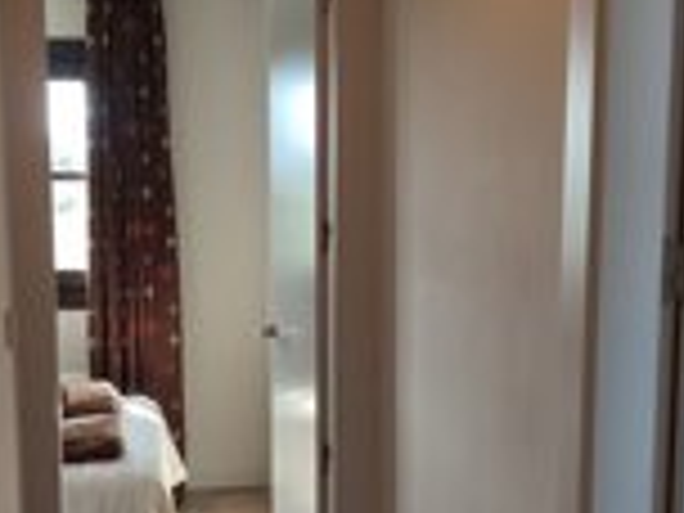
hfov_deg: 33.7
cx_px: 292
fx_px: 1126
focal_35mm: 57
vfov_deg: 25.4
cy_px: 369
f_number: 1.89
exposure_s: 1/50
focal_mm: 5.89
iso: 122
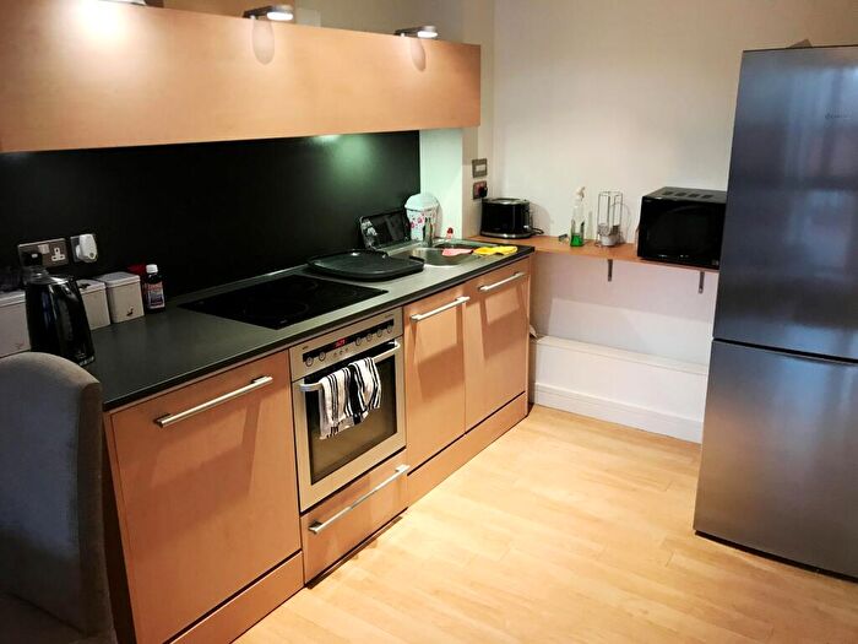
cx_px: 429
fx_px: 694
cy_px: 322
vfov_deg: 49.7
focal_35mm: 28
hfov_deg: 63.4
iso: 40
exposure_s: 1/17
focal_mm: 3.99
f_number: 1.8
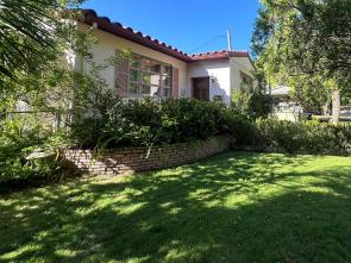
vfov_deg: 67.4
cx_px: 218
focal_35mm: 19
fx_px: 193
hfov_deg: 83.2
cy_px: 96
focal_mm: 2.22
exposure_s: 1/415
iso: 40
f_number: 2.2
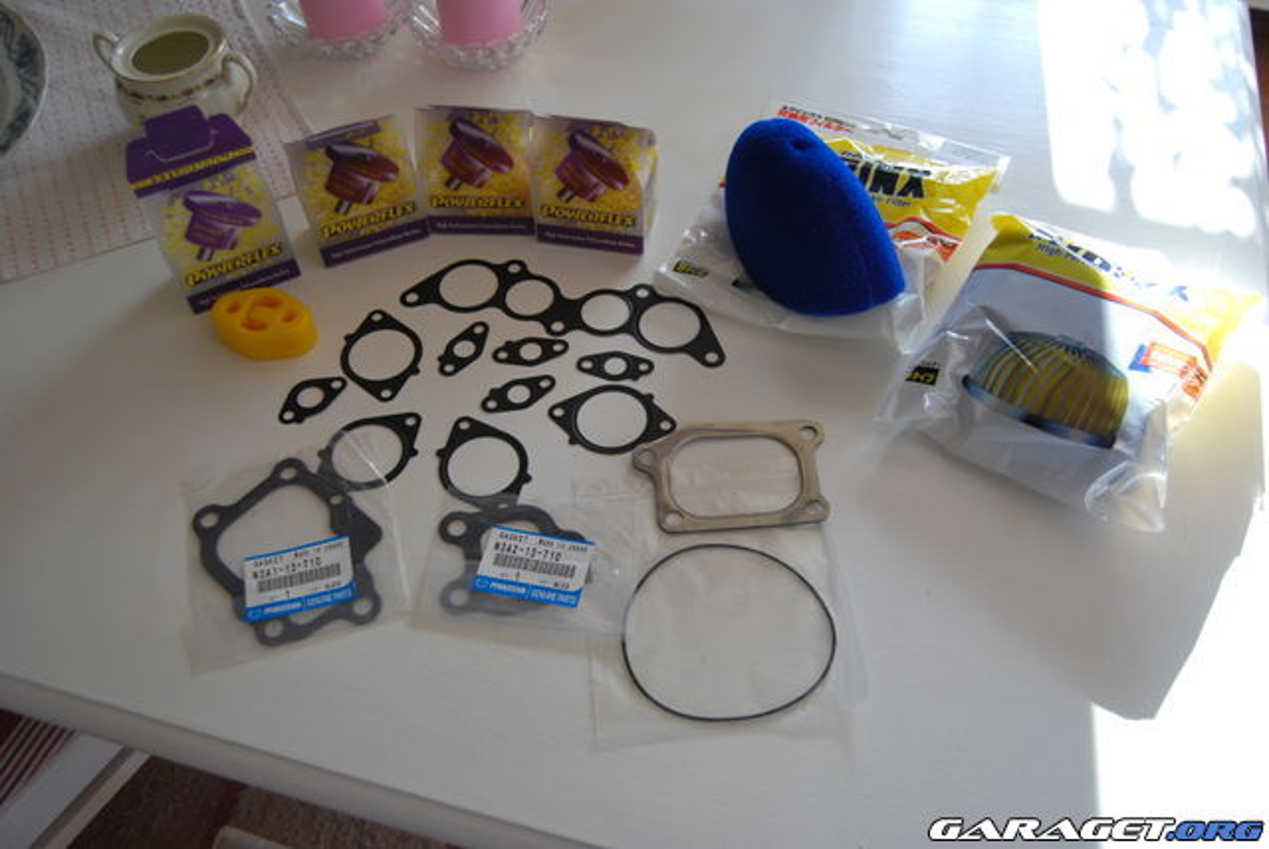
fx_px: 1058
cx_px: 634
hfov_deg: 61.9
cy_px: 424
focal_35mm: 30
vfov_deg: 43.7
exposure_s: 1/60
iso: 200
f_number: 4
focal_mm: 20
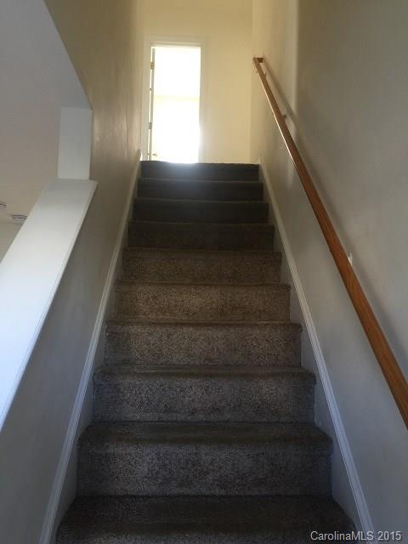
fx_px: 456
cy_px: 272
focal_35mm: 29
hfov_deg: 48.2
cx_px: 204
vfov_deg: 61.7
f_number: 2.2
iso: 50
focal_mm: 4.15
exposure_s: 1/30
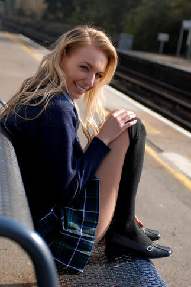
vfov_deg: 25.1
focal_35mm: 81
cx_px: 92
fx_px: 645
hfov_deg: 16.8
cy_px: 142
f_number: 3.2
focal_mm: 50
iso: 100
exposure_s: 1/640
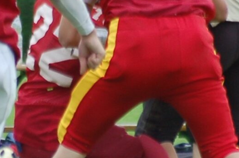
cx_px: 102
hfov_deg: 1.1
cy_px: 85
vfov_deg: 0.7
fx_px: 12544
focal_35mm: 1894
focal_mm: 300
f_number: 5.6
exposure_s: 1/640
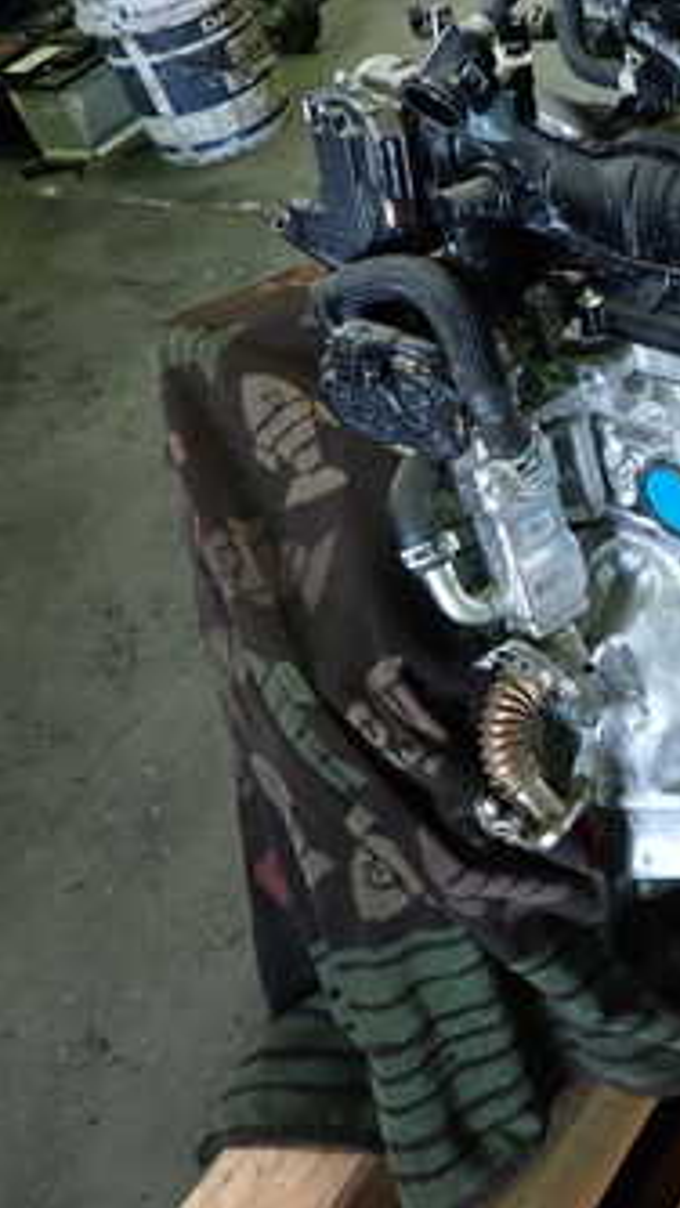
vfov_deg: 42.0
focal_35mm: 49
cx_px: 850
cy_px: 521
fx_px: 1570
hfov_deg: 22.3
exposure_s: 1/40
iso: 200
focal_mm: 4.5
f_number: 2
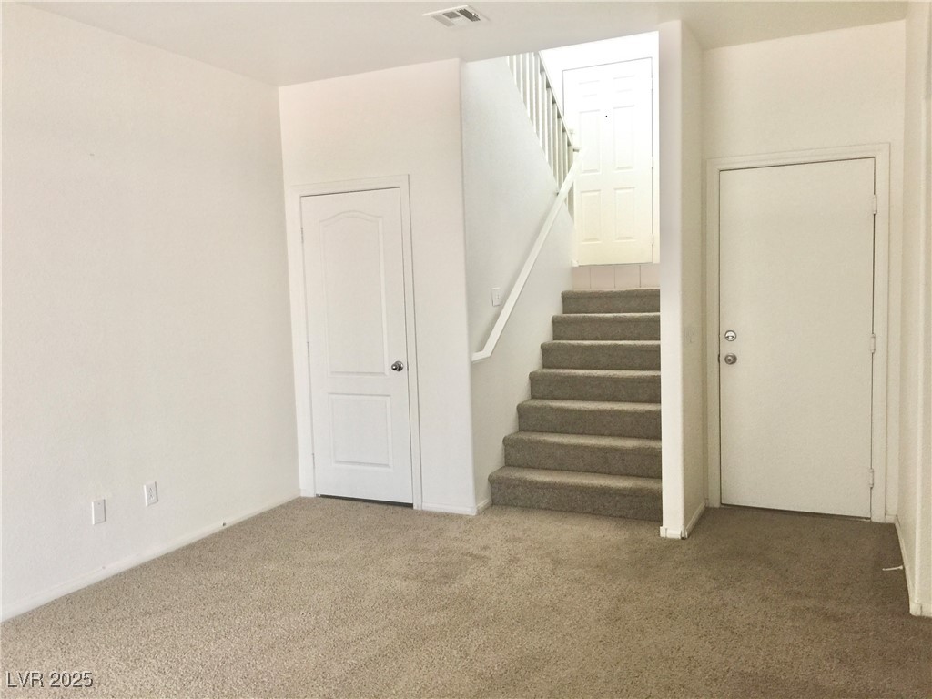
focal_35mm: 29
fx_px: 781
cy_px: 350
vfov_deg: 48.2
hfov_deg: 61.7
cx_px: 466
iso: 50
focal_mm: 4.15
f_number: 2.2
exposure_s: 1/30
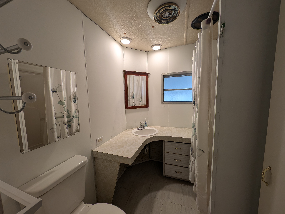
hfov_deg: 110.5
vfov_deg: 94.6
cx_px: 142
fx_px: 99
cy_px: 107
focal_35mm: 12
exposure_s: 1/120
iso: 75
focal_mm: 2.23
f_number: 1.95
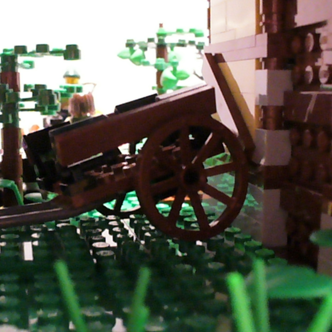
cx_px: 118
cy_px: 168
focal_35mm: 47
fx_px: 510
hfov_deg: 35.8
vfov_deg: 36.1
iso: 1600
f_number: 2.8
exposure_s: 1/10
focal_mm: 6.1
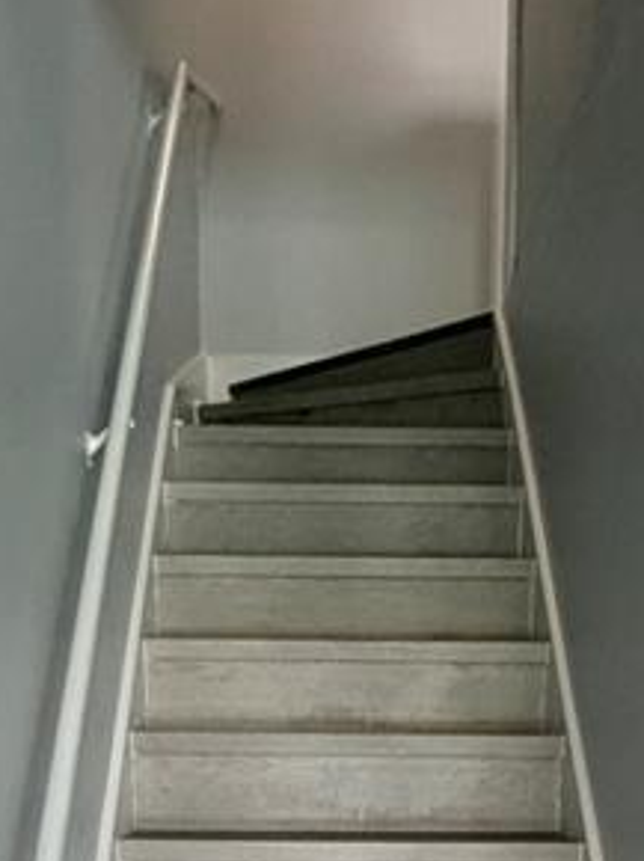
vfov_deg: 28.7
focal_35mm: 58
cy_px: 1045
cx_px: 368
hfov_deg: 25.2
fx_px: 1441
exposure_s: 1/109
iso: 320
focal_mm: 2.22
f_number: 2.2
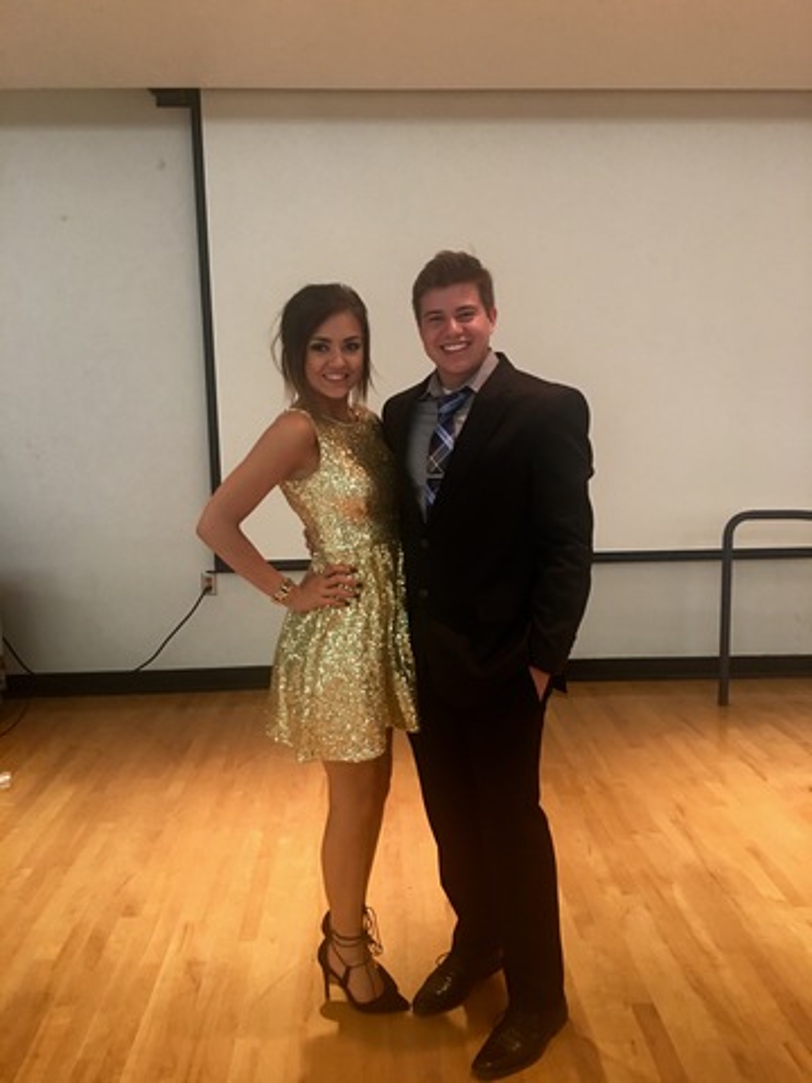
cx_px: 406
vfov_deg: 61.7
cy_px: 542
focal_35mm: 29
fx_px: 907
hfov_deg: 48.2
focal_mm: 4.15
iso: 64
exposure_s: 1/15
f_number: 2.2
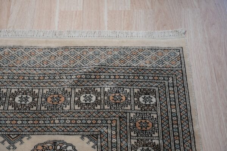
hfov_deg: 41.1
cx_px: 114
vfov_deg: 28.1
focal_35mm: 48
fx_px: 303
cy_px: 76
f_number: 5
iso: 250
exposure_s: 1/160
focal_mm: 48
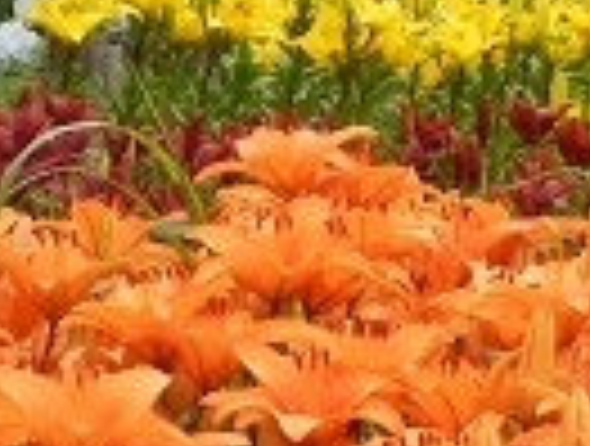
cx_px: 437
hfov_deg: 4.1
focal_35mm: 484
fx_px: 8272
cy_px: 225
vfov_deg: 3.1
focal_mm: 19
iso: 80
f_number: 5
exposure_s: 1/160
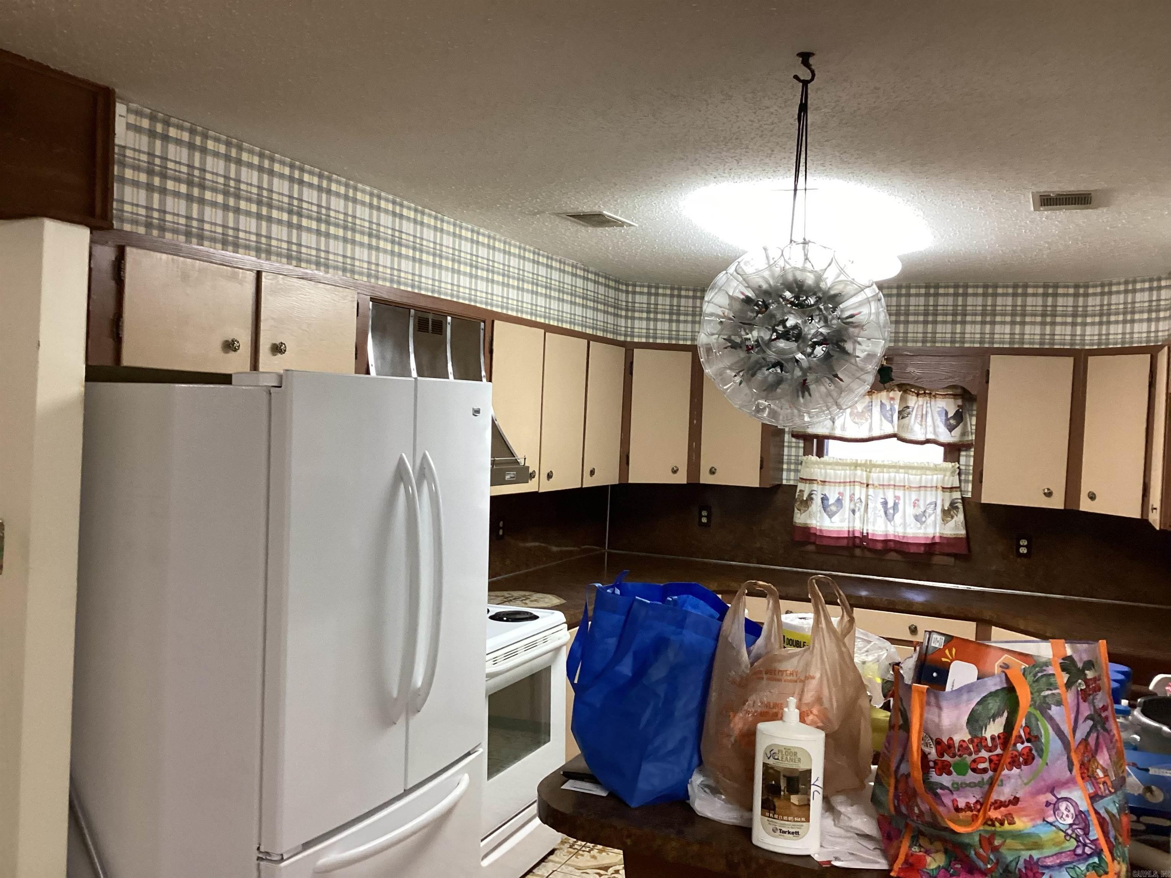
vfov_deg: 45.4
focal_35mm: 31
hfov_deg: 58.4
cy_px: 439
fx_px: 1049
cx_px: 586
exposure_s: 1/60
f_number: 2.4
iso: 250
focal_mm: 3.3
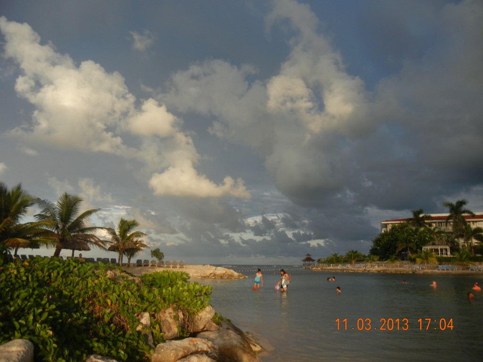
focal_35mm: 30
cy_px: 181
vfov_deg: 46.8
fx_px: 419
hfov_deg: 60.0
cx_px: 242
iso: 160
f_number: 3.5
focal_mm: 5.4
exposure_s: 1/535
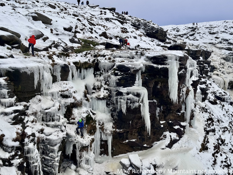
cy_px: 88
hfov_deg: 39.7
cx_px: 116
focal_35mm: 48
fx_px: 323
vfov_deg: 30.3
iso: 64
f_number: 1.78
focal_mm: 6.76
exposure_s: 1/4310
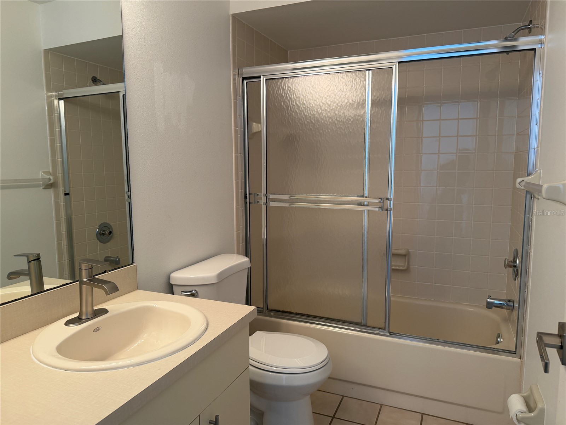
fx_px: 392
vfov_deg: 56.8
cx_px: 283
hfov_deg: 71.6
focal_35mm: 24
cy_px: 212
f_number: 1.78
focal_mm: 6.76
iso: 100
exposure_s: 1/60
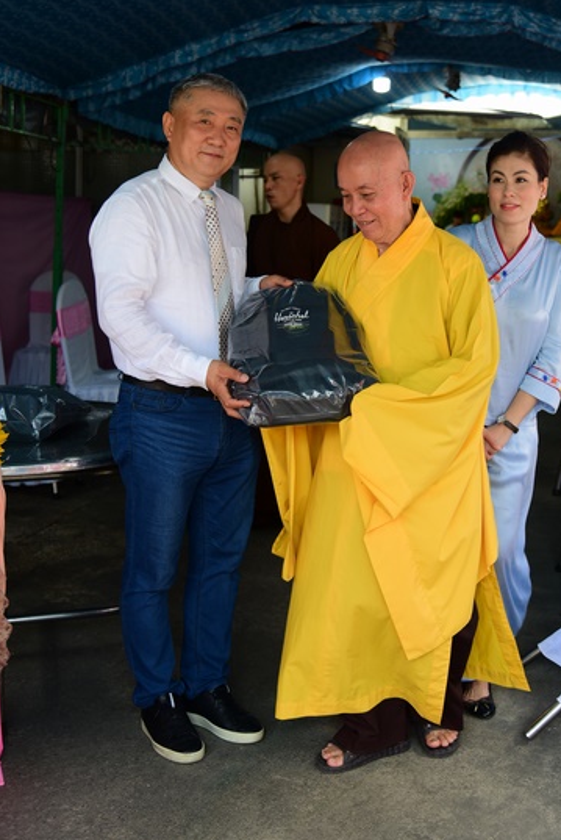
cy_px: 343
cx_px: 336
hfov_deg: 29.2
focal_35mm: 46
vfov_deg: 42.5
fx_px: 1073
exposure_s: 1/100
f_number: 4
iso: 320
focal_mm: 38
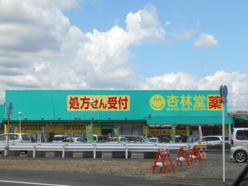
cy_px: 92
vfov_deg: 21.9
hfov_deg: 29.0
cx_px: 125
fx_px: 480
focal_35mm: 67
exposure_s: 1/500
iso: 80
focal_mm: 11.6
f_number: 5.3
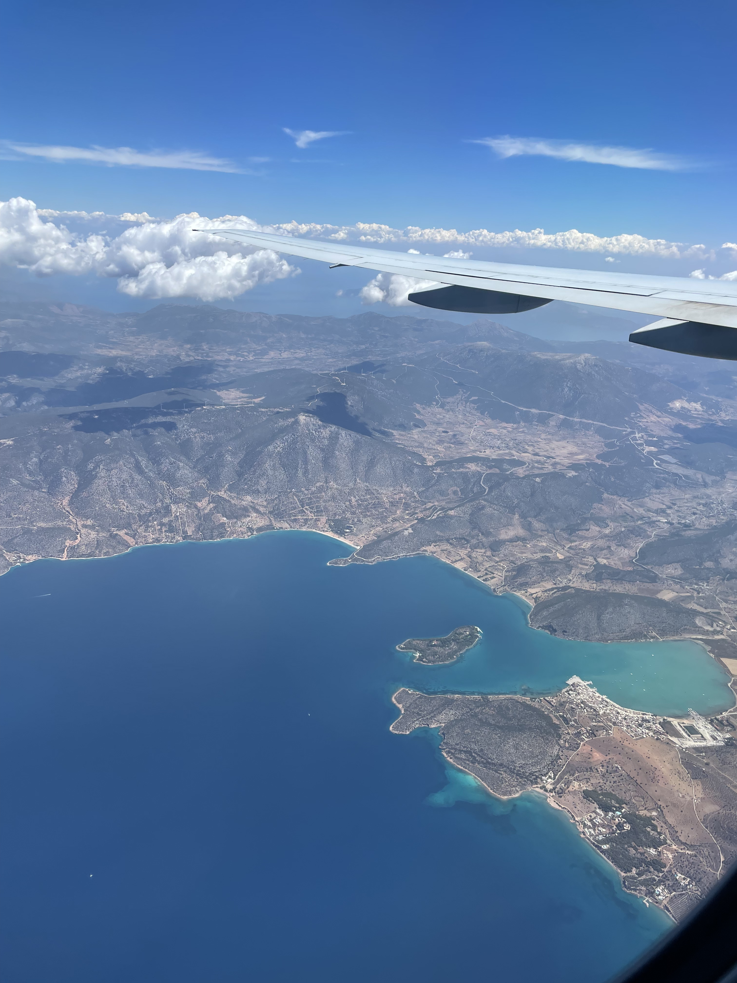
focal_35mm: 26
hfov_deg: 53.1
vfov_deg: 67.3
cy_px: 492
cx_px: 368
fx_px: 738
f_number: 1.6
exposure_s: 1/2882
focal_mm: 4.2
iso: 32
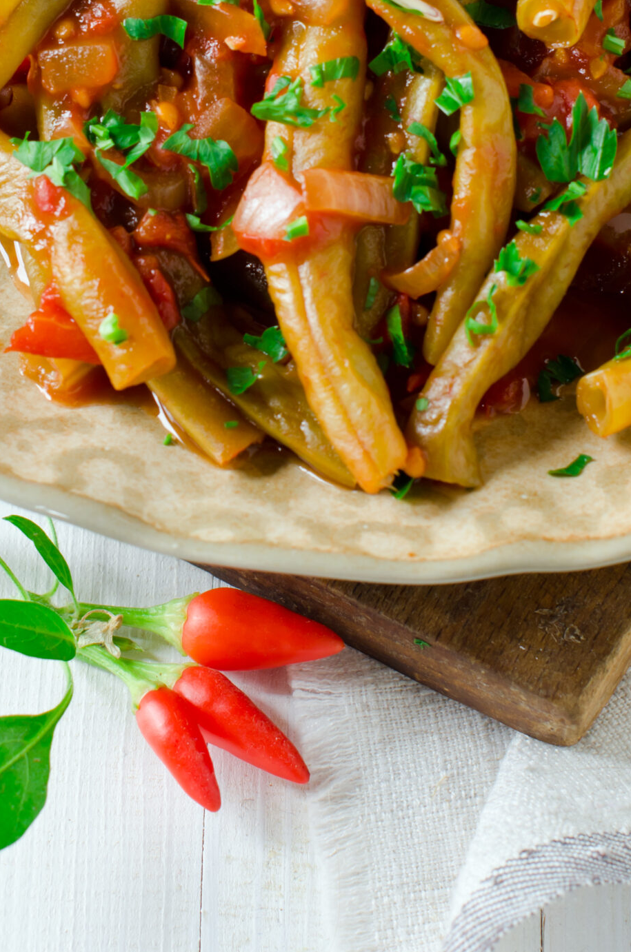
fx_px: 3670
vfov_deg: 14.7
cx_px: 169
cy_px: 152
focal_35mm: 139
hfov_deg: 9.8
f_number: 5.6
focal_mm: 50
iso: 125
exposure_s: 1/15
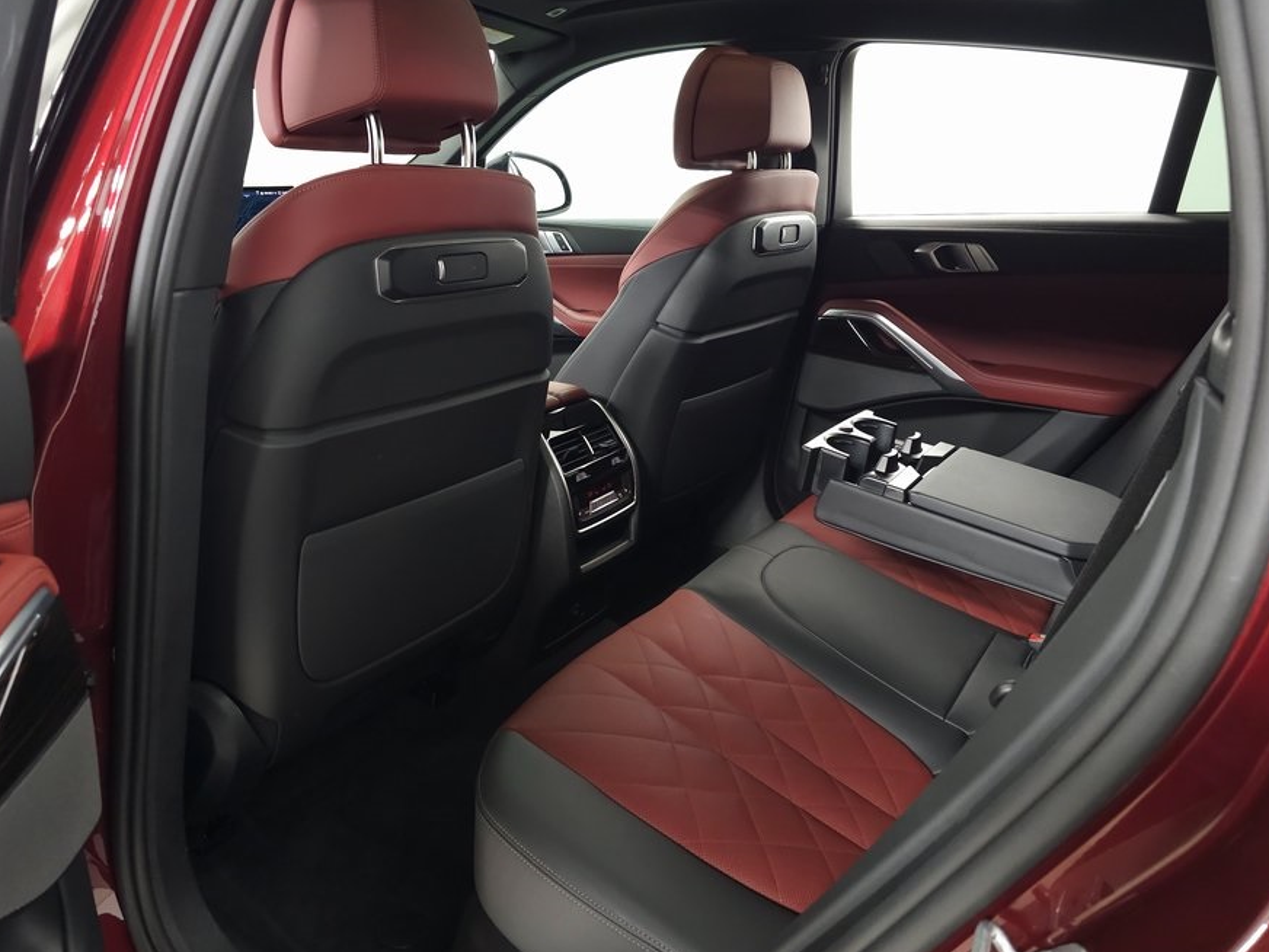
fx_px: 990
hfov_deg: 65.2
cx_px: 569
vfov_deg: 51.3
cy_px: 448
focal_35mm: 27
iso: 400
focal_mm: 6.3
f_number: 1.7
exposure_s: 1/60
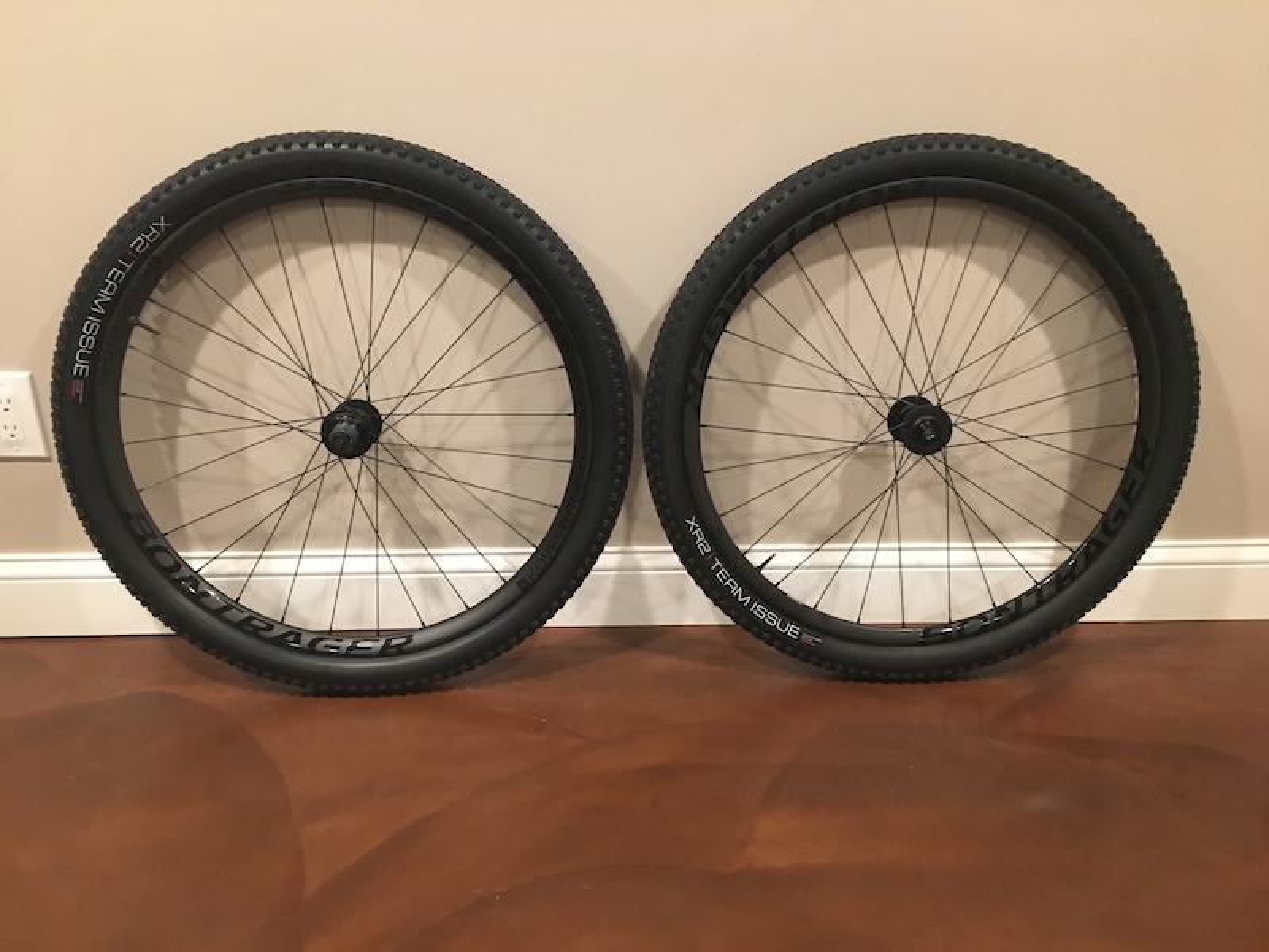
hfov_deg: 61.7
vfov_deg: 48.2
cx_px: 634
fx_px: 1063
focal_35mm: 29
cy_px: 476
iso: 250
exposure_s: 1/15
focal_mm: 4.15
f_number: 2.2
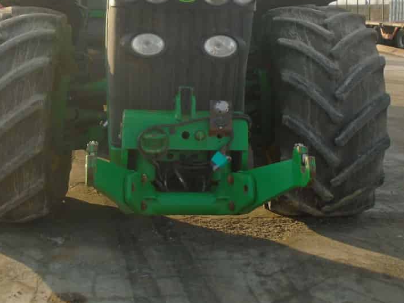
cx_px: 168
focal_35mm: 49
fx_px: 572
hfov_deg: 38.8
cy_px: 39
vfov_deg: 28.7
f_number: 3.2
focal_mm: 4.6
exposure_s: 1/320
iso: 100
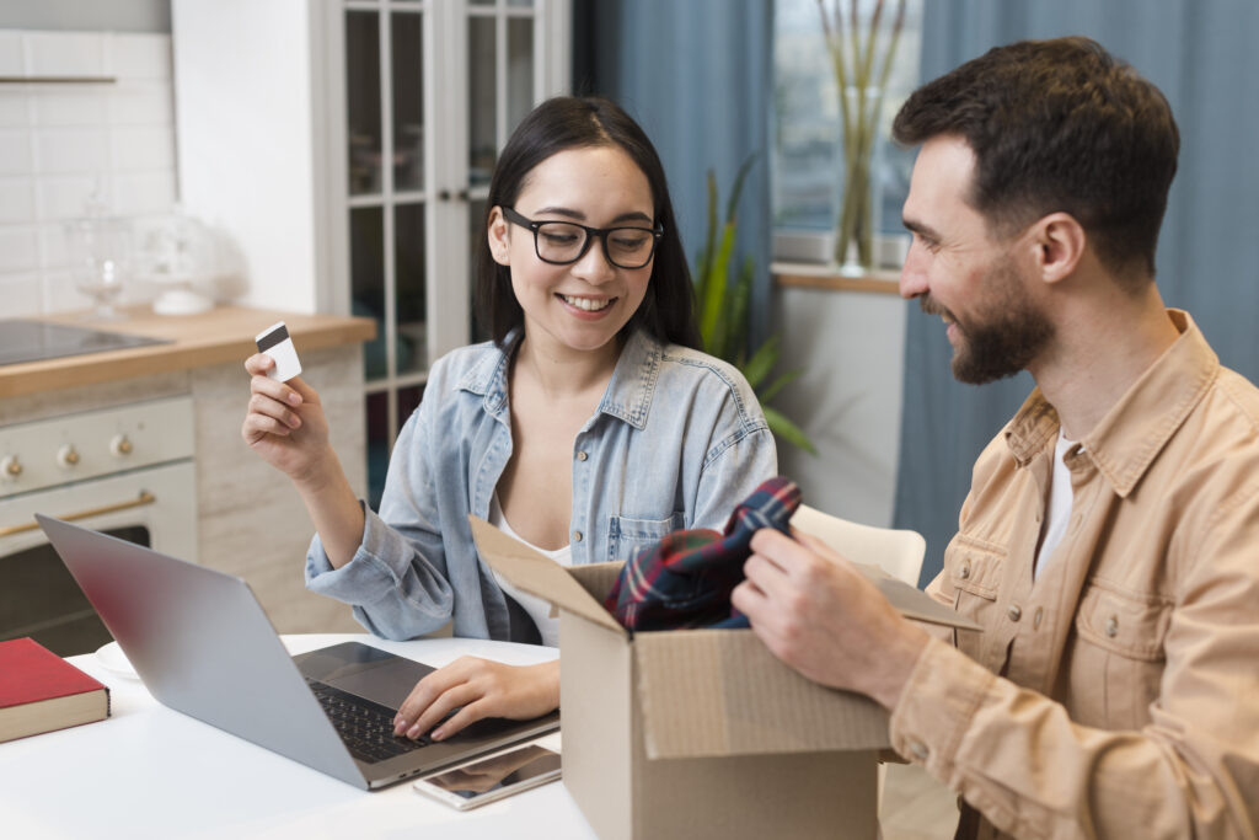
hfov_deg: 39.6
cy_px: 420
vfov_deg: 27.0
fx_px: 1749
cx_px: 630
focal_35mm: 50
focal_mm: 50
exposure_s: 1/160
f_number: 3.2
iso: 200
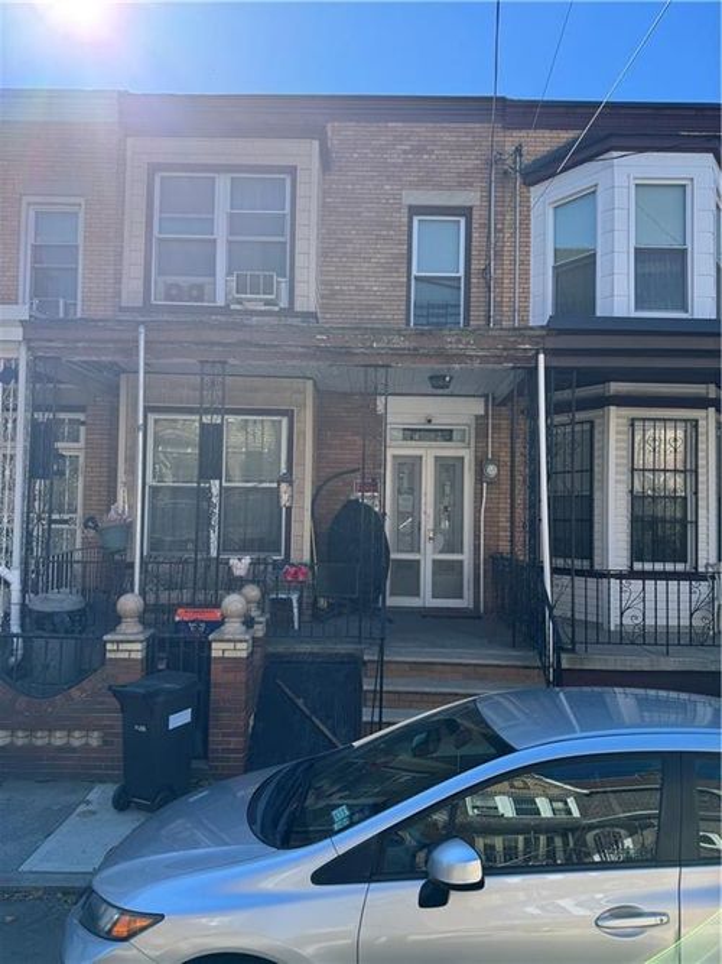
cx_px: 361
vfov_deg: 71.6
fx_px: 668
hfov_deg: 56.8
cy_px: 482
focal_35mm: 24
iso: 80
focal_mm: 6.76
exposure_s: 1/1678
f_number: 1.78
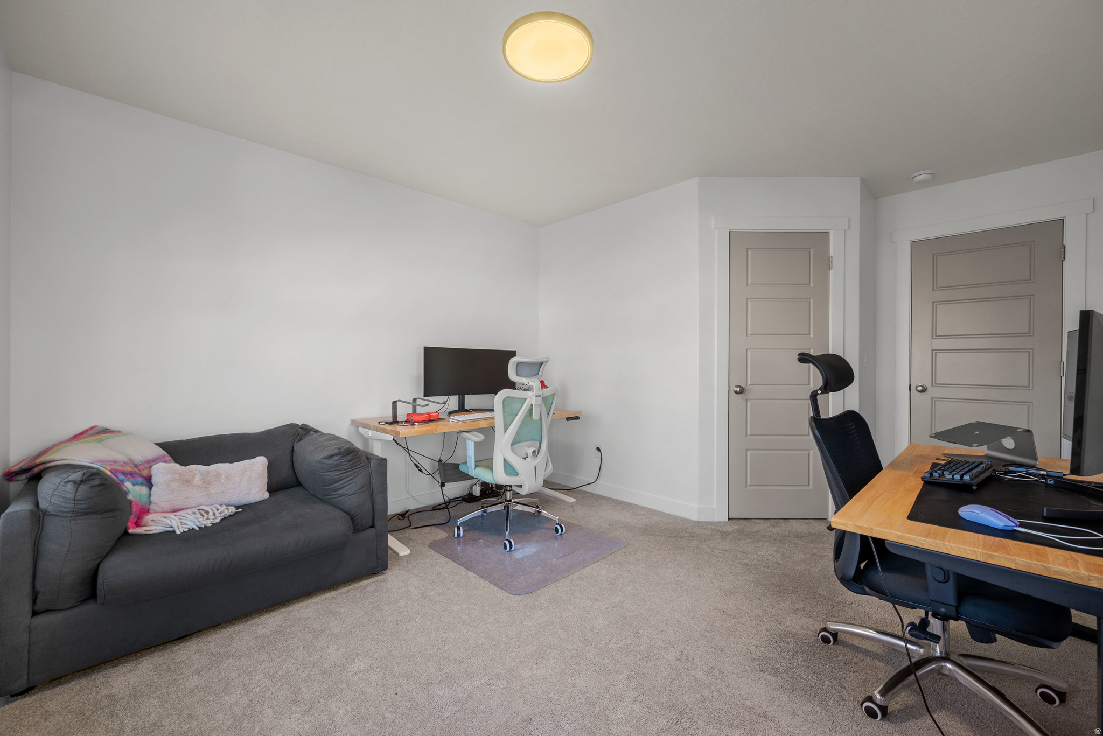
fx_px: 429
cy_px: 368
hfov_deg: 104.2
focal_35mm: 14
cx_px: 552
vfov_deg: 81.3
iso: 500
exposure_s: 1/2.5
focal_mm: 14
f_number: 8
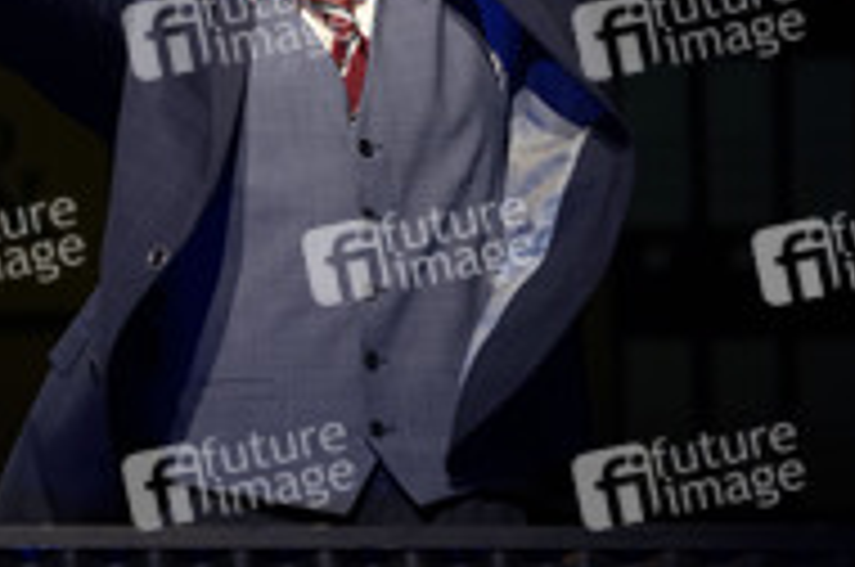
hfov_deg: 4.6
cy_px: 140
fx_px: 10717
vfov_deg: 3.0
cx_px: -151
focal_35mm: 452
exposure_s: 1/250
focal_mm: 190
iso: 2000
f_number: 5.6
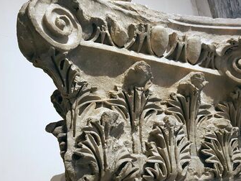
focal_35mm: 34
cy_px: 83
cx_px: 143
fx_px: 237
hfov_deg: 53.6
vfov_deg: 41.8
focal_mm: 4.2
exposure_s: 1/11
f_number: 1.7
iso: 200
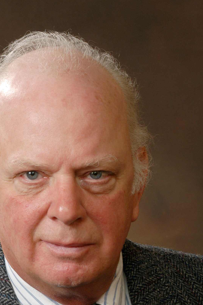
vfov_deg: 10.4
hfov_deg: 7.0
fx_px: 1669
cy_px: 252
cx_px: 71
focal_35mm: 197
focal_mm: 70
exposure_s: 1/100
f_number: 10
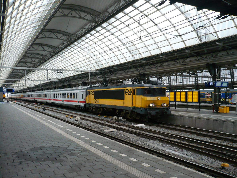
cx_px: 118
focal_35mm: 35
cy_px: 89
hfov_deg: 52.6
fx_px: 240
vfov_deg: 40.7
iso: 200
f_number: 2.8
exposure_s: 1/100
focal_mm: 5.8
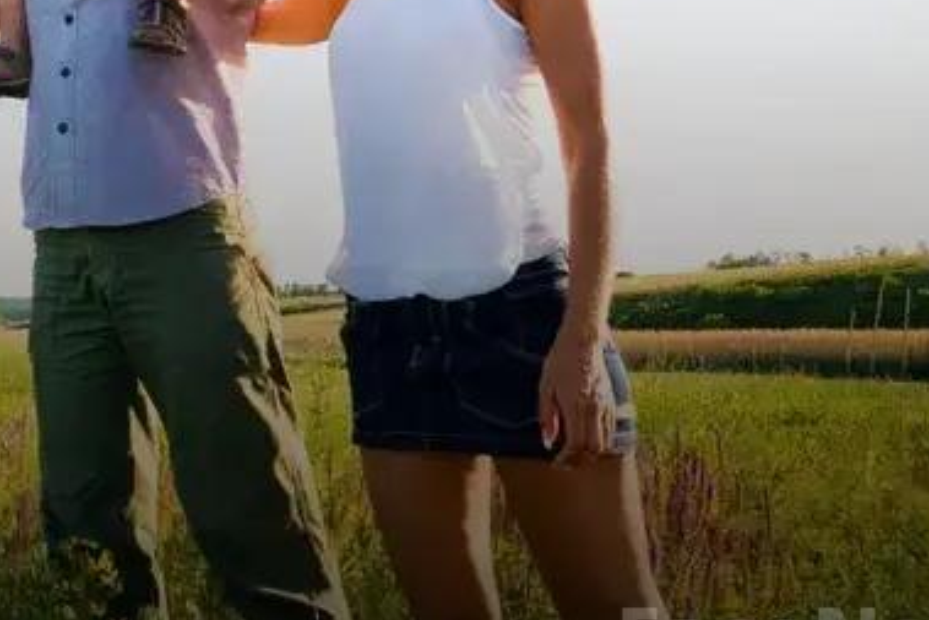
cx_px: -82
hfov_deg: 37.0
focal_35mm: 45
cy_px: -12
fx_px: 1162
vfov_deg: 28.0
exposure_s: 1/640
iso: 200
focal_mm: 12
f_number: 5.6
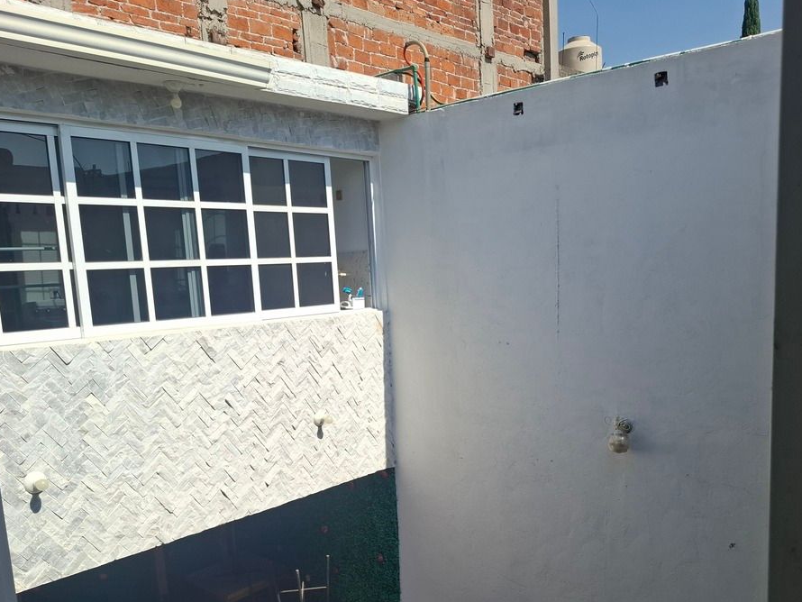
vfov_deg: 44.8
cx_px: 404
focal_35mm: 31
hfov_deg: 58.3
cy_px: 403
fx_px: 718
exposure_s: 1/2404
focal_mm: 5.54
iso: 50
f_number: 1.8
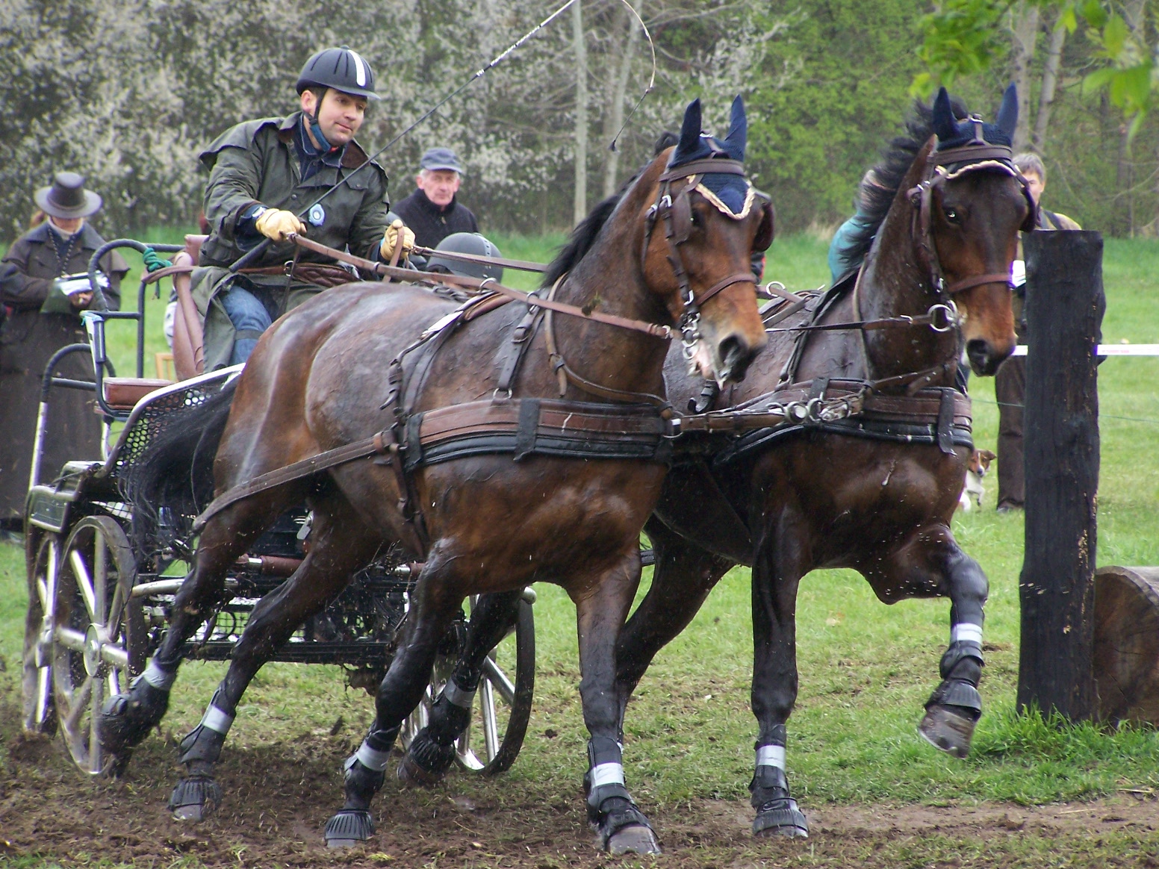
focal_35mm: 288
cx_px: 580
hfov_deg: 6.9
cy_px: 434
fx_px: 9643
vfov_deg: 5.2
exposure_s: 1/250
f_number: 3.6
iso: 140
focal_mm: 47.7
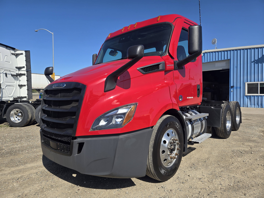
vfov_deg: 58.9
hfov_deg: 73.9
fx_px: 175
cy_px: 99
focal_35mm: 23
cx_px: 132
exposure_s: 1/2016
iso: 25
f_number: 1.8
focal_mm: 5.4
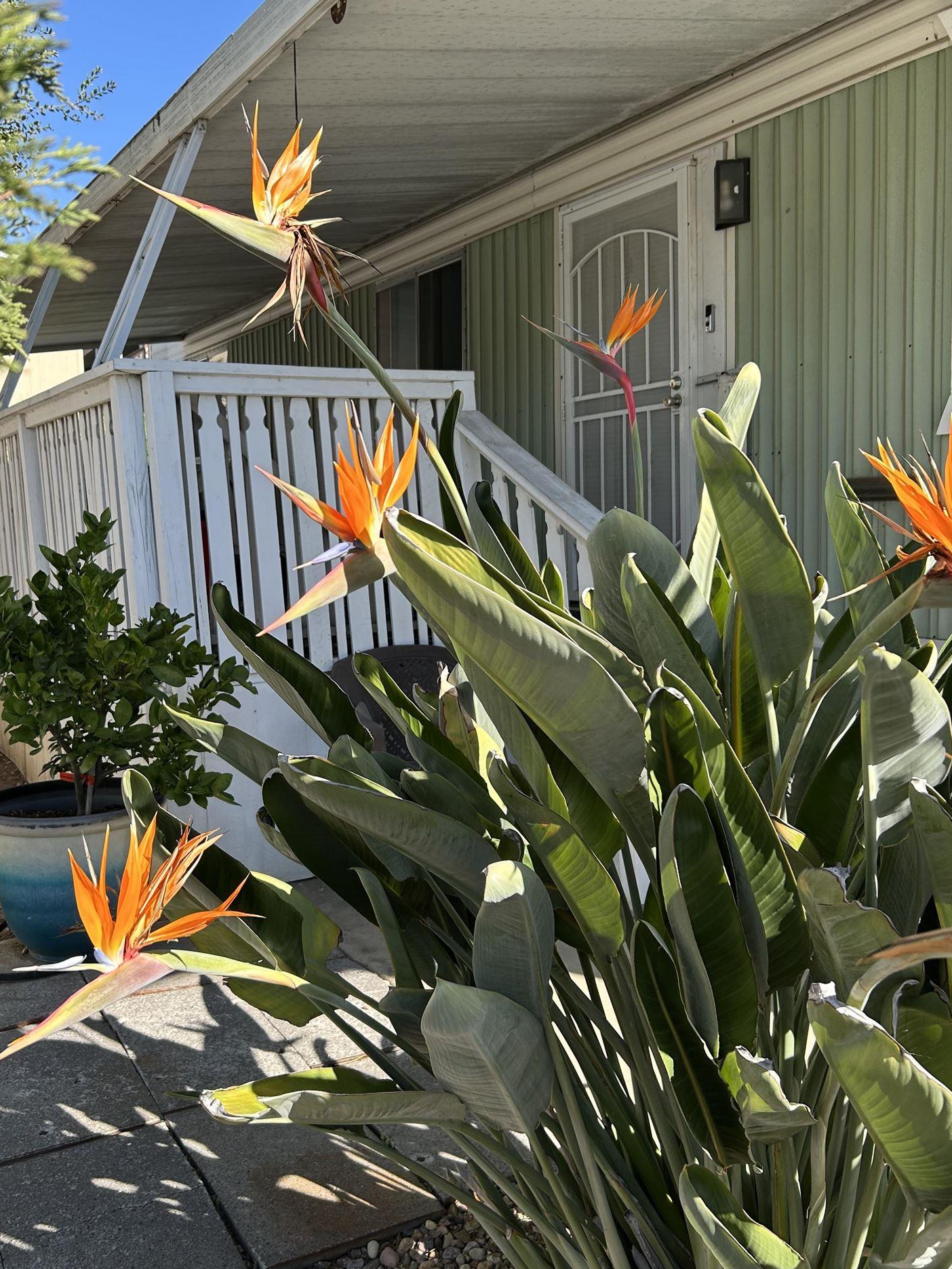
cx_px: 368
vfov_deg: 56.8
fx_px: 1173
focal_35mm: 32
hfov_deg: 43.9
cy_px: 588
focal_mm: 5.7
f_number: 1.5
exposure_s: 1/1224
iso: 50
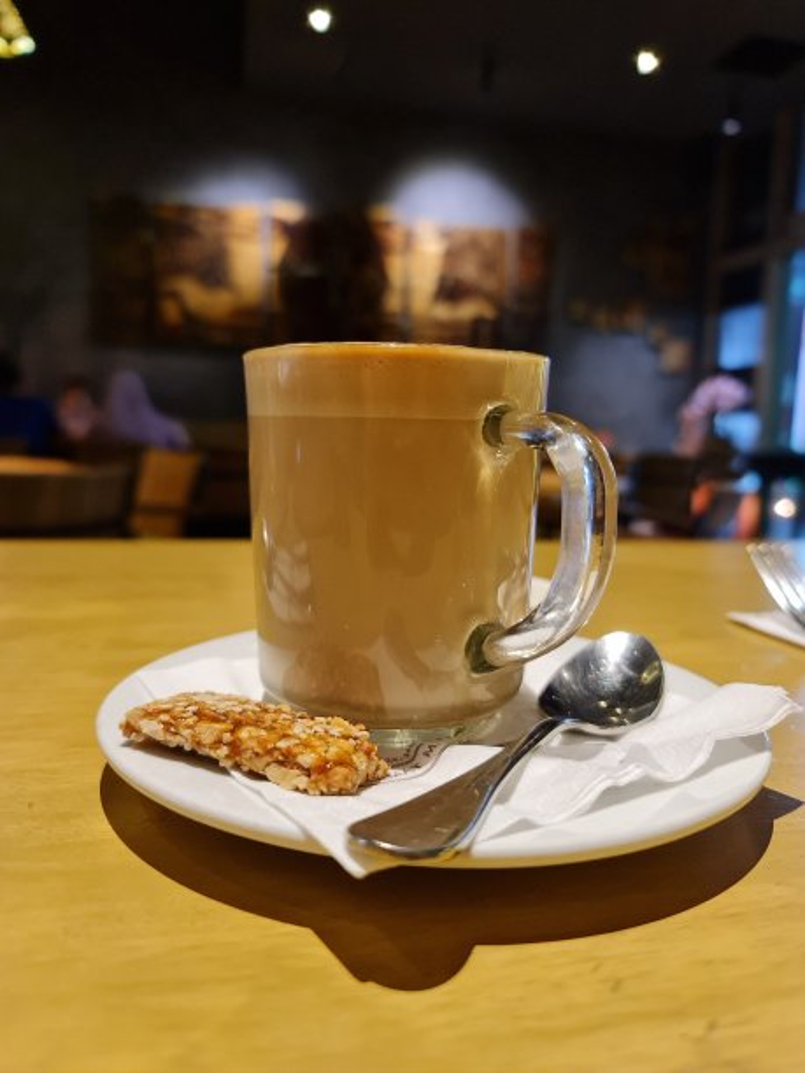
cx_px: 402
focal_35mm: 25
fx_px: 775
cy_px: 536
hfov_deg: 54.9
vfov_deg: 69.4
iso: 400
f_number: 1.8
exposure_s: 1/50
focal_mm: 7
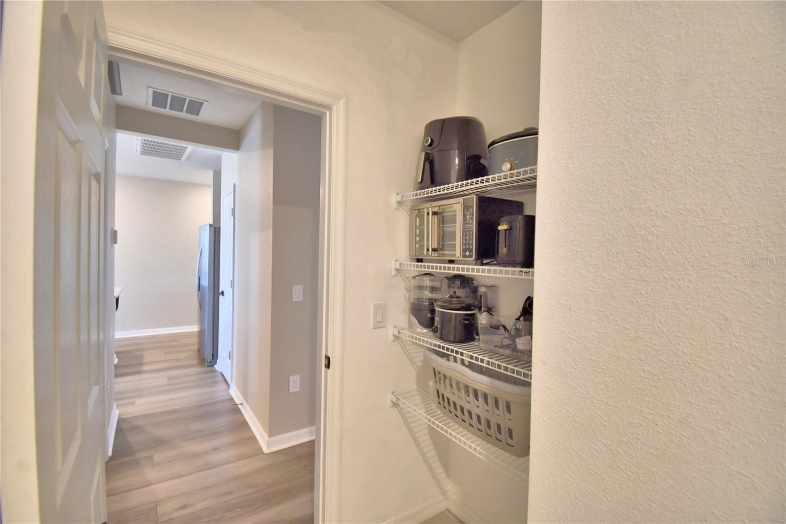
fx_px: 327
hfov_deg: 100.4
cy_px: 262
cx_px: 393
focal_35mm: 15
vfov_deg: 77.3
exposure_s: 1/30
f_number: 4.5
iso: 640
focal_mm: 10
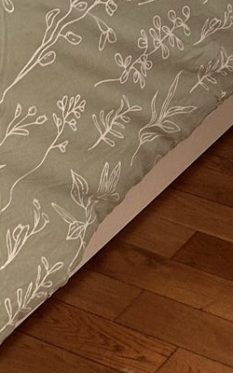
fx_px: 1494
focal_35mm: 147
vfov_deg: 13.0
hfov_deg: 8.9
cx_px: 140
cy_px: -284
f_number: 1.5
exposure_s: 1/109
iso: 125
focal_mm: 5.7
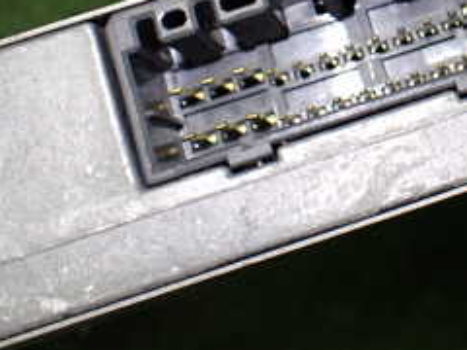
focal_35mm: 75
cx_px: 486
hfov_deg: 24.6
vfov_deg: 18.9
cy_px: -23
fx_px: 1012
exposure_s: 1/125
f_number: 2.3
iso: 320
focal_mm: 5.4
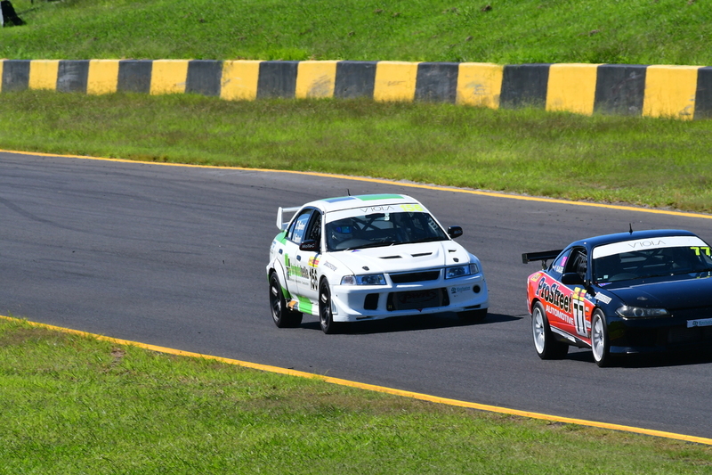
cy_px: 238
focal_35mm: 585
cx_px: 356
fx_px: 11567
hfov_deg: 3.5
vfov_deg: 2.3
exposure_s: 1/640
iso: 500
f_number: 13
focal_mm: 390
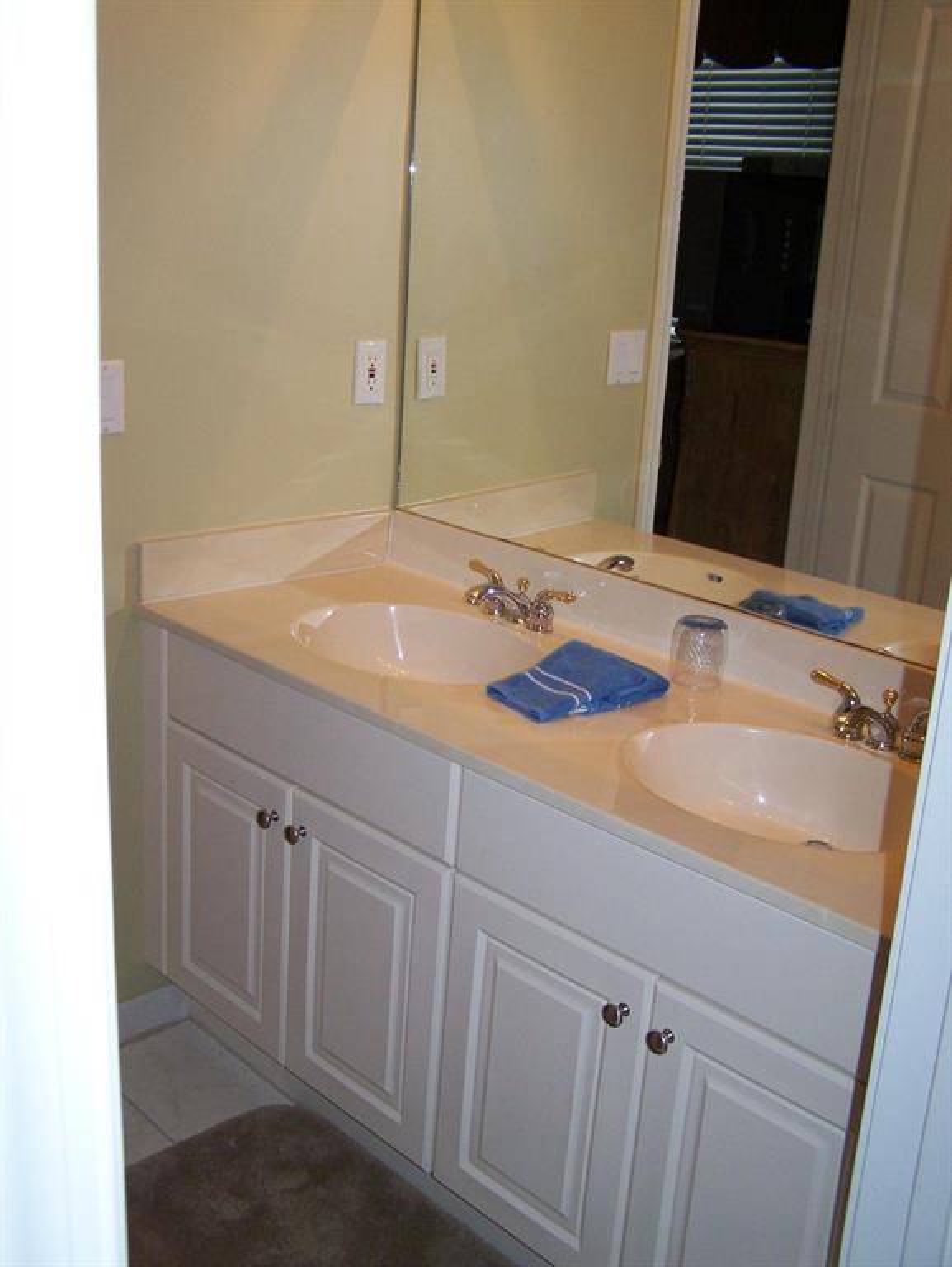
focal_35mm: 38
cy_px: 634
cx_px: 476
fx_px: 1392
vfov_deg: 48.9
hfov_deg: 37.8
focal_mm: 6.3
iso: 160
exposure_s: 1/60
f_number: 2.8
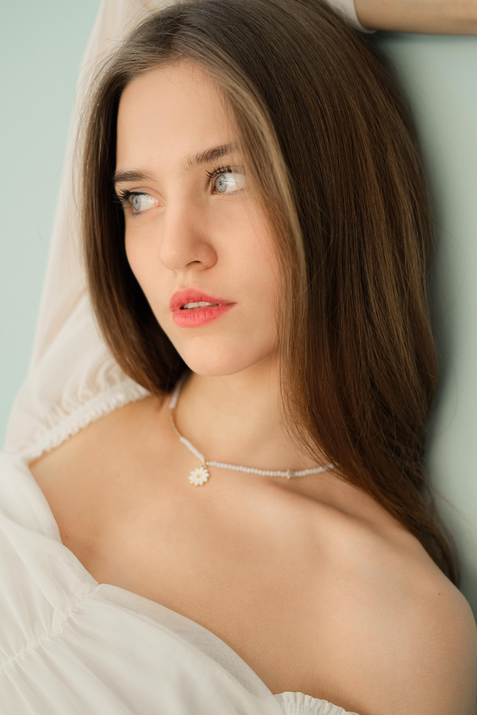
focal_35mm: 53
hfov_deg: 25.5
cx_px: 238
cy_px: 358
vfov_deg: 37.5
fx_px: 1053
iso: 200
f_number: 2
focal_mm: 35
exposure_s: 1/500
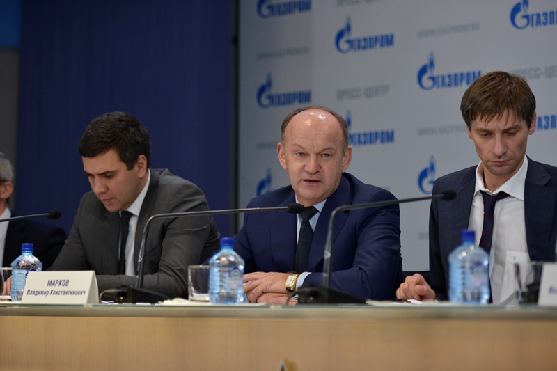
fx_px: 1624
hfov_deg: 19.5
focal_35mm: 105
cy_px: 186
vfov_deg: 13.0
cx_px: 278
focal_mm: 105
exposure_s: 1/160
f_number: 2.8
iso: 1000
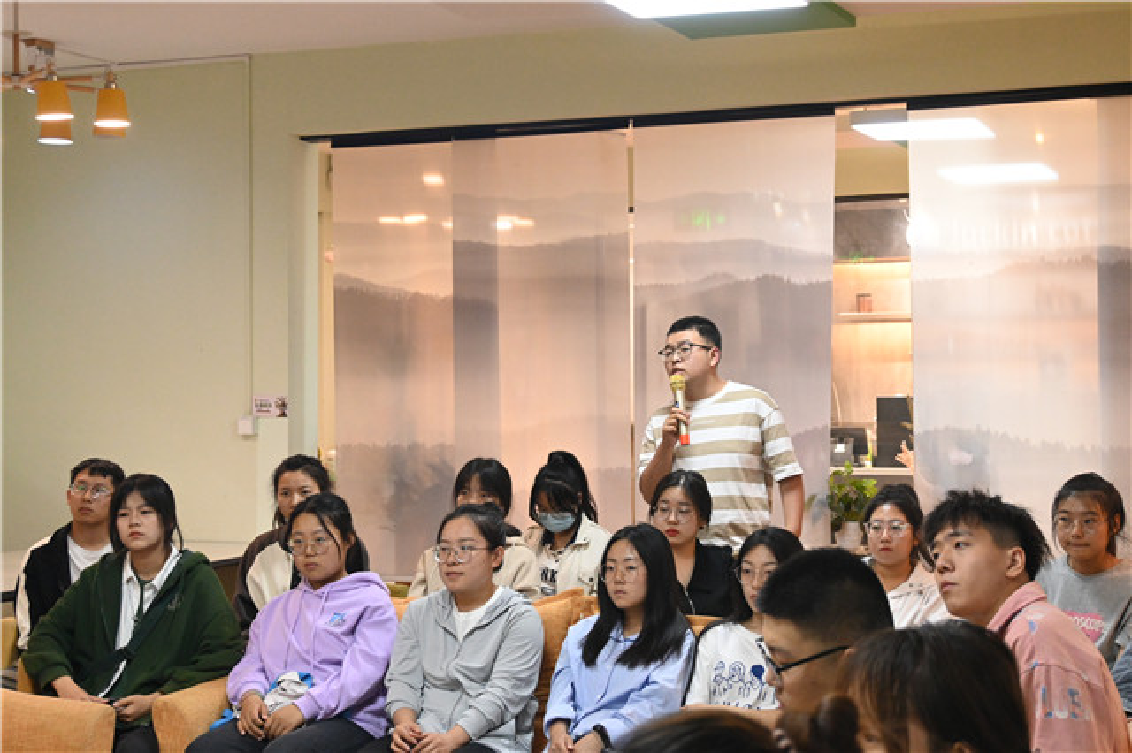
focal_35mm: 57
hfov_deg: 35.1
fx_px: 1791
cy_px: 376
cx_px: 566
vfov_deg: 23.8
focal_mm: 38
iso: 3200
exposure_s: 1/80
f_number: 5.6
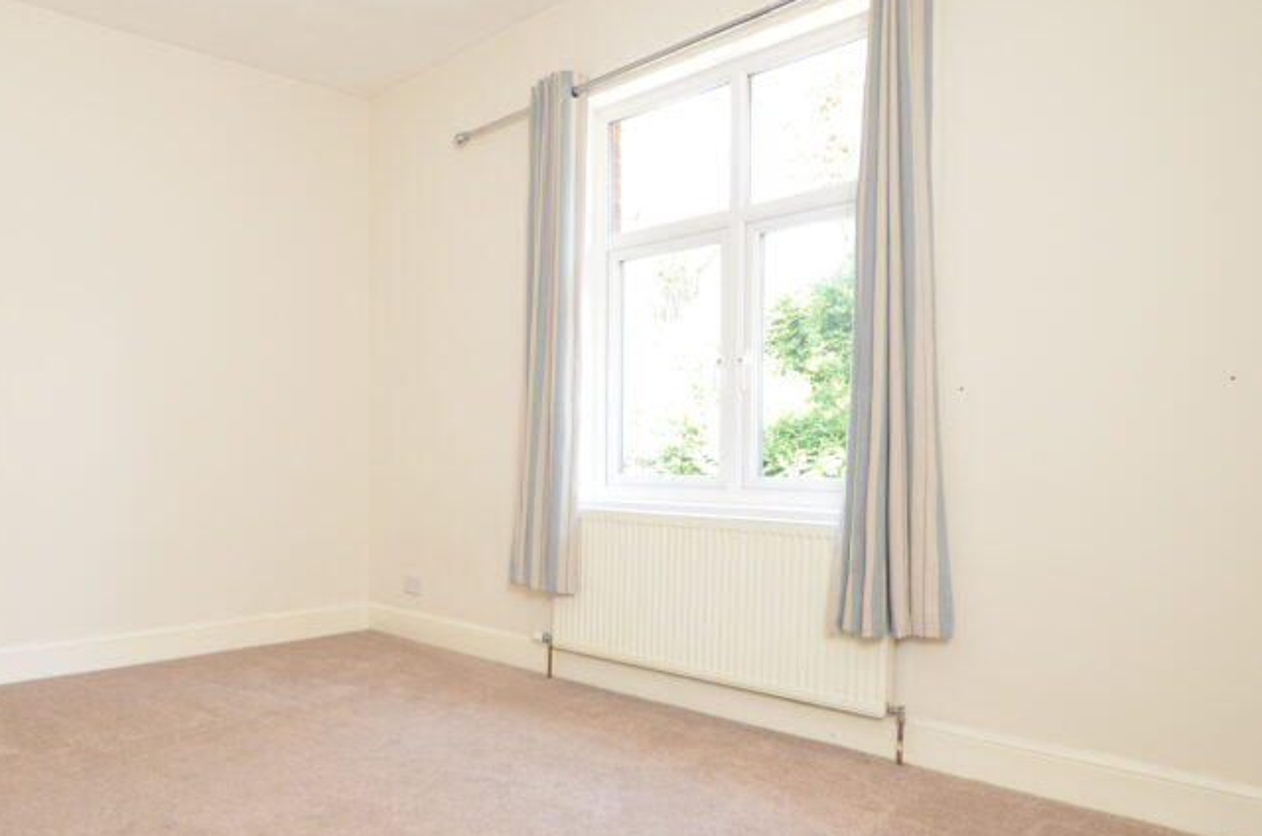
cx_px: 432
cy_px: 471
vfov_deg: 52.8
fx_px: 840
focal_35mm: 24
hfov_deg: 71.9
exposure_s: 1/60
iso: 720
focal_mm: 10
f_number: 4
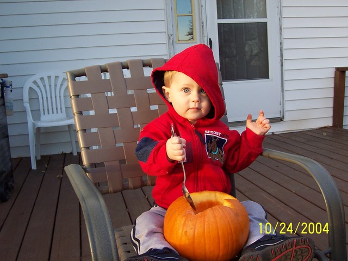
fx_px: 372
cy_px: 130
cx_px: 174
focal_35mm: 37
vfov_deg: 38.7
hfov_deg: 50.1
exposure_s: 1/180
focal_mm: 5.6
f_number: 2.8
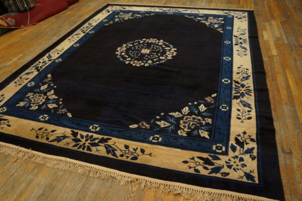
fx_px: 239
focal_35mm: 28
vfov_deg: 45.6
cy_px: 100
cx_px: 151
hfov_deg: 64.6
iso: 1250
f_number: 4
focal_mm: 19
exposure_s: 1/160
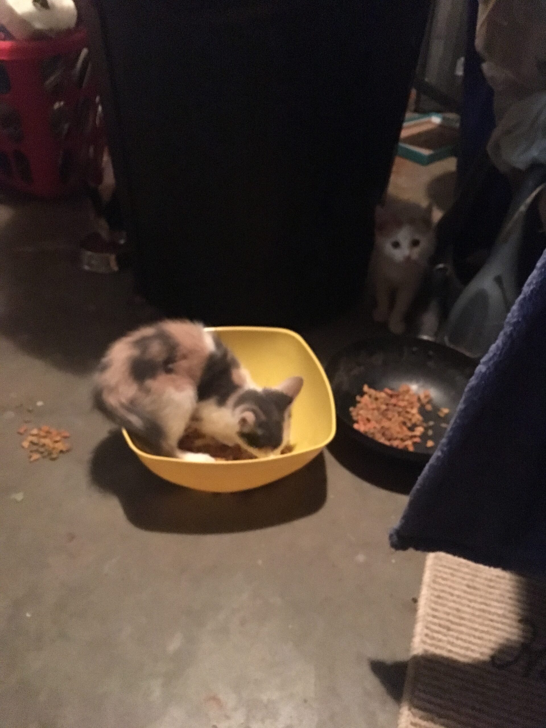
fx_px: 610
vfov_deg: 61.7
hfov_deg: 48.2
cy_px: 364
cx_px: 273
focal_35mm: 29
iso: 2000
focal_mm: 4.15
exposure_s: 1/15
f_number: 2.2
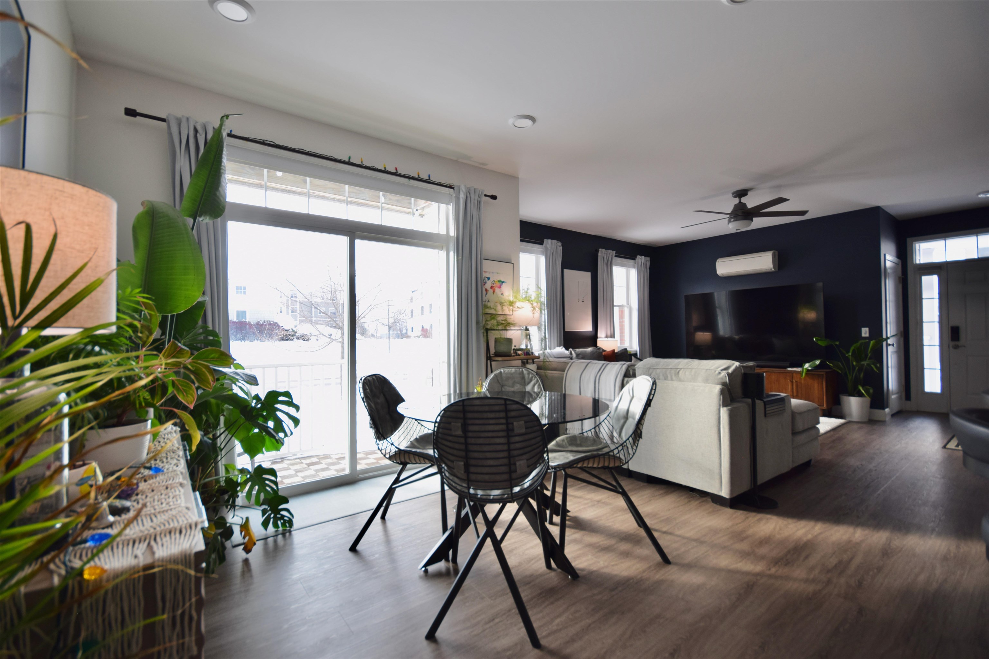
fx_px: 412
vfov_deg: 77.3
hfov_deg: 100.4
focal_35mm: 15
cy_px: 330
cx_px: 494
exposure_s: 1/40
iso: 200
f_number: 6.3
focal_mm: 10
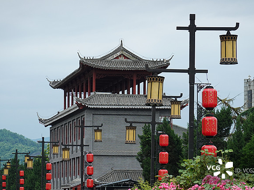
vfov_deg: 6.8
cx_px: 122
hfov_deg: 9.1
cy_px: 114
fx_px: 1592
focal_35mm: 217
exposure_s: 1/200
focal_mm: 58.92
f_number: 4.5
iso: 200
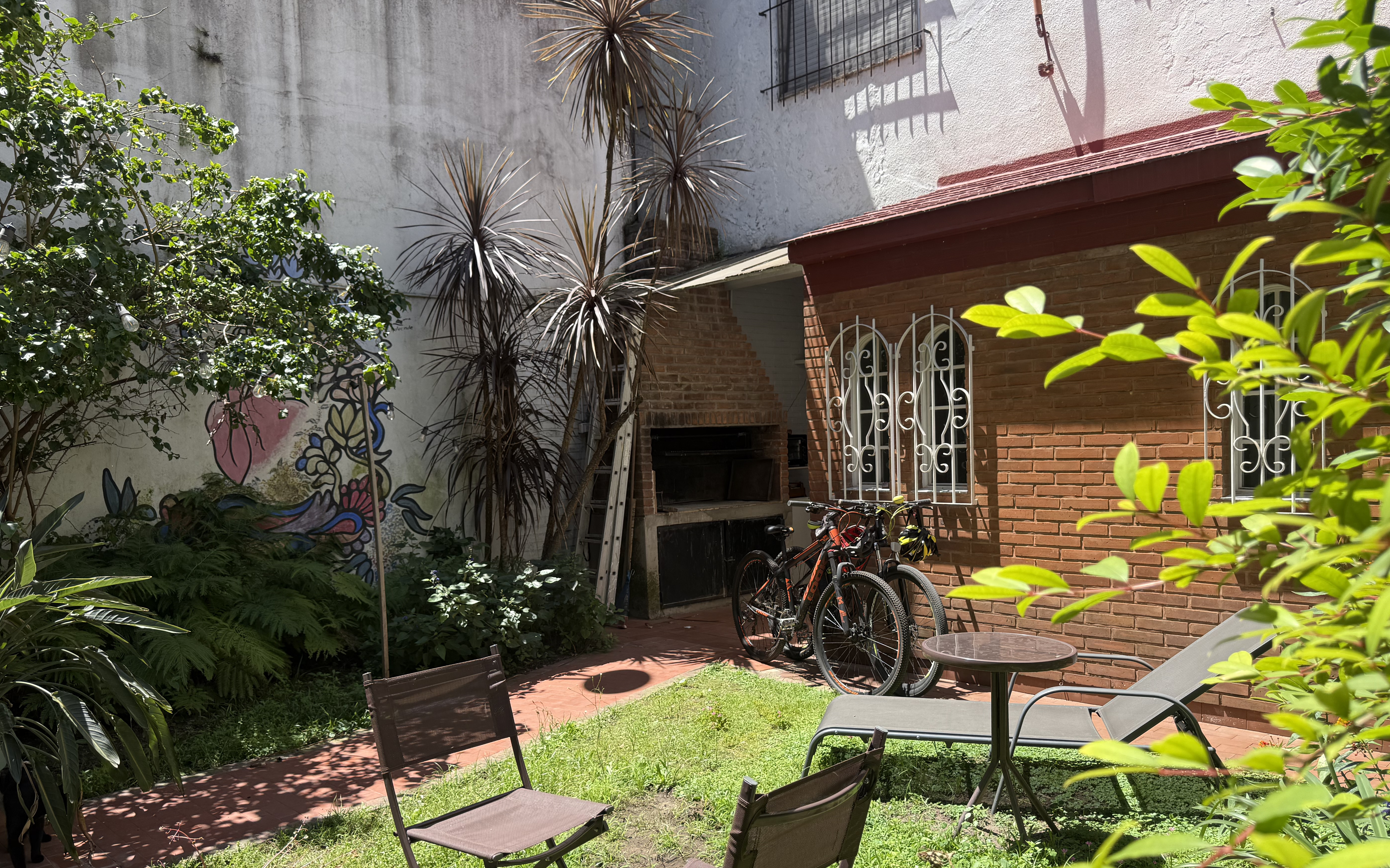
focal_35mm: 26
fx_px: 985
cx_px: 690
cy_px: 481
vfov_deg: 47.5
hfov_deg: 70.4
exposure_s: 1/1464
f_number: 1.78
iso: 80
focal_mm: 6.76
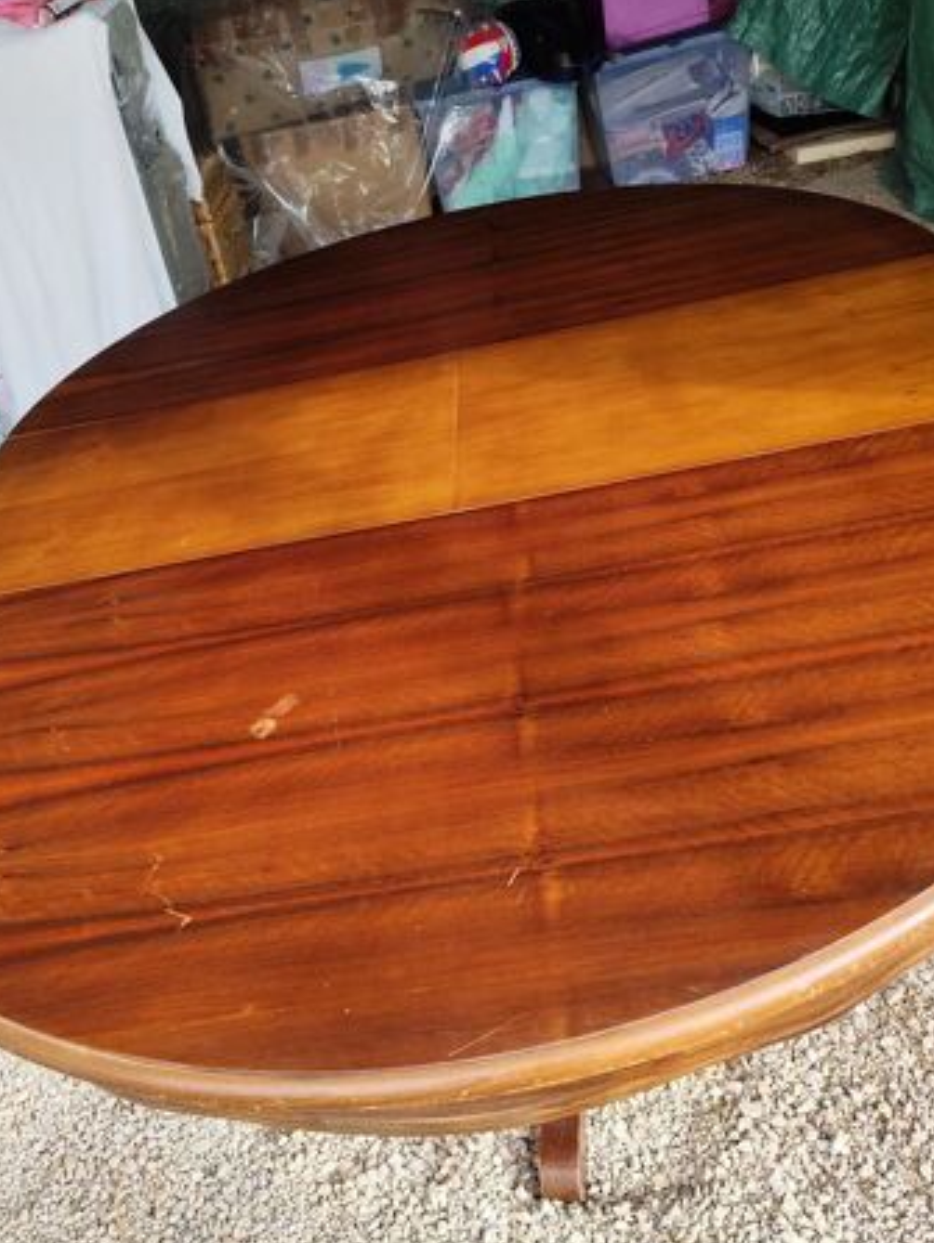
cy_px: 563
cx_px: 471
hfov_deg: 43.0
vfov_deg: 55.2
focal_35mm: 33
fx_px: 1186
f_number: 1.65
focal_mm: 6.19
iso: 50
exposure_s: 1/211
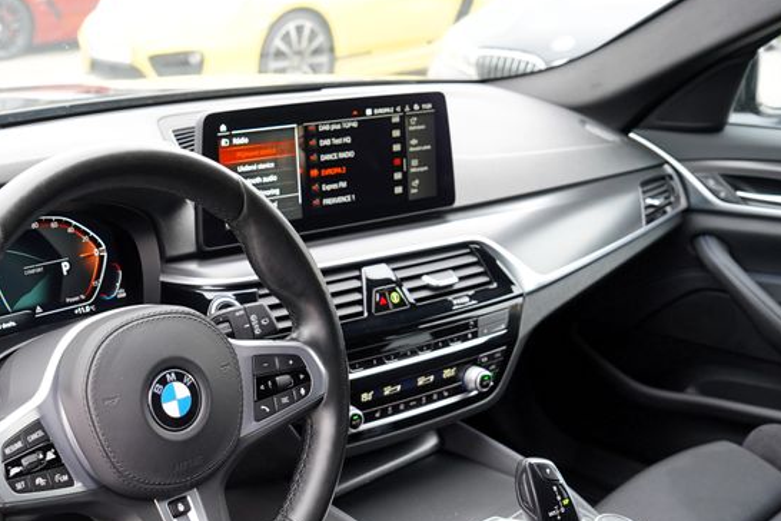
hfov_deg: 42.2
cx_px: 192
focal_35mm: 45
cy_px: 364
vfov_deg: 29.6
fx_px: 976
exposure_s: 1/60
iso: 400
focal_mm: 24
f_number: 4
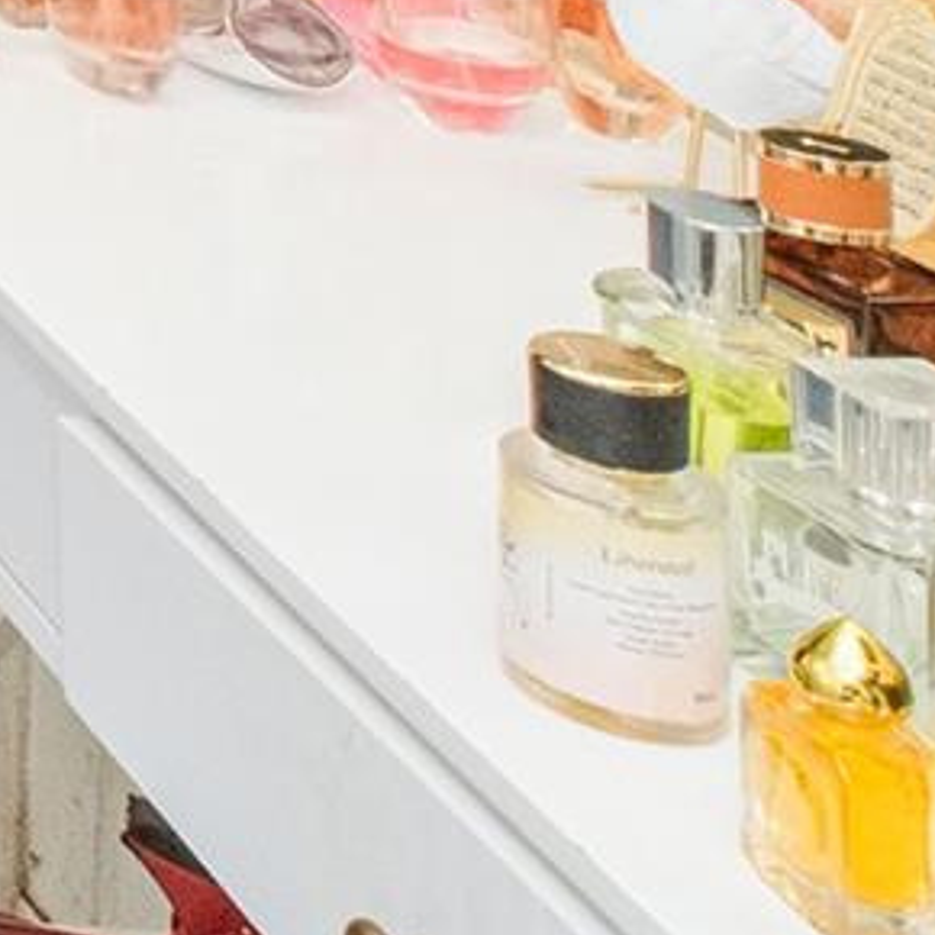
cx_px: -2025
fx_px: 2750
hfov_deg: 10.7
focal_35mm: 90
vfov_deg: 15.7
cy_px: -885
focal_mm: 10
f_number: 8
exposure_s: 1/60
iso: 1600
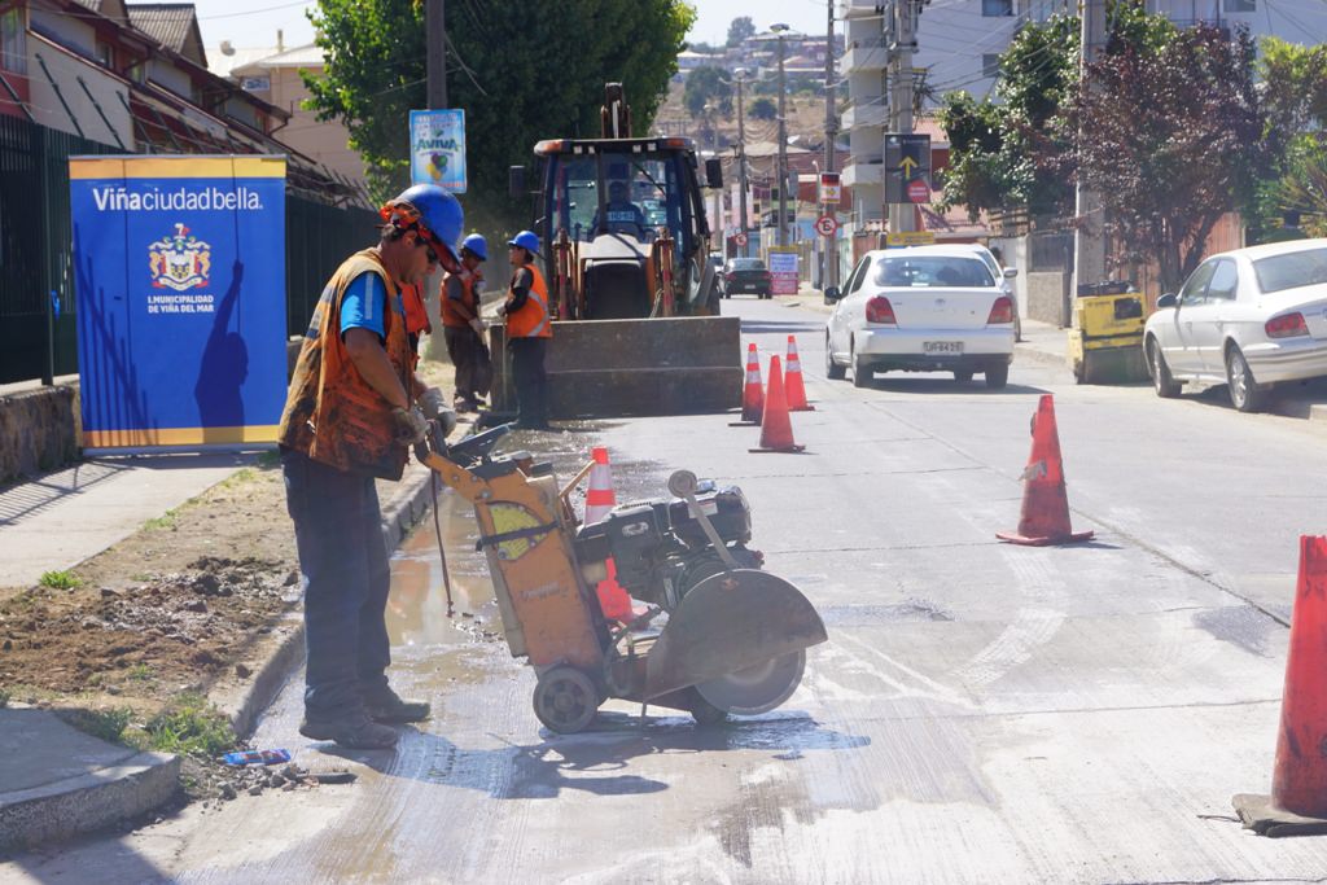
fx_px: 3041
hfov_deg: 24.6
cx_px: 664
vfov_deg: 16.6
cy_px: 442
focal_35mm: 82
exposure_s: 1/160
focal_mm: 55
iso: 100
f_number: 13
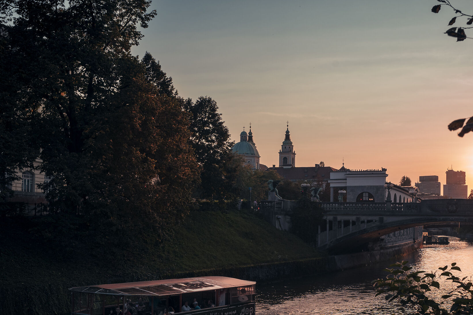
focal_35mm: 51
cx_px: 285
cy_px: 229
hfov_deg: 38.7
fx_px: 670
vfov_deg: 26.2
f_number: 8
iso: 400
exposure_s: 1/320
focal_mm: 35
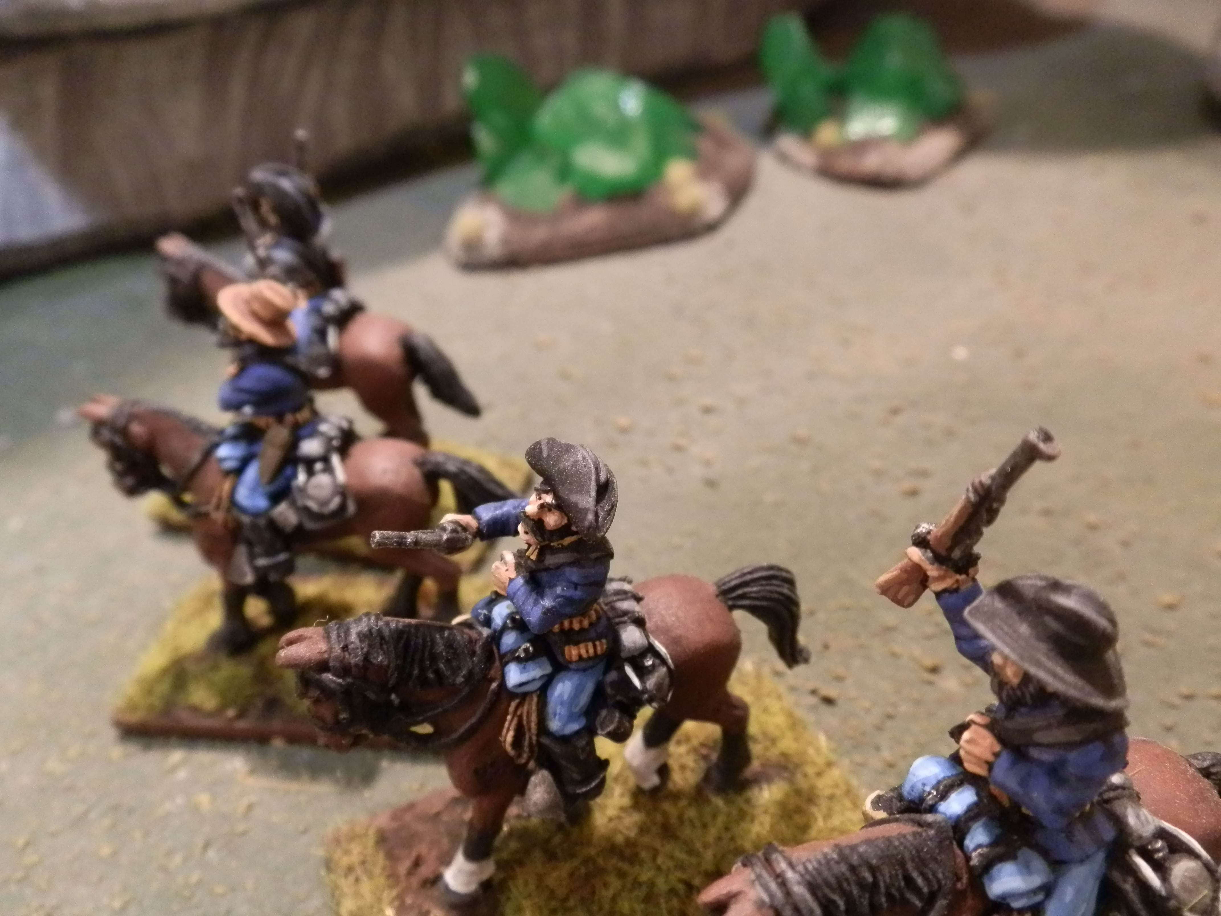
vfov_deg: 49.7
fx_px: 988
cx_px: 610
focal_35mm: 28
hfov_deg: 63.4
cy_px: 458
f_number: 3.1
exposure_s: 1/50
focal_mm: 5
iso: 400
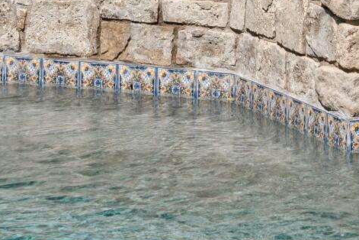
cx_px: 325
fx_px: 2094
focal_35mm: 210
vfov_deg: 6.3
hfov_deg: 9.8
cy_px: -260
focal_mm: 33
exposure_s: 1/30
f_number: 9
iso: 100
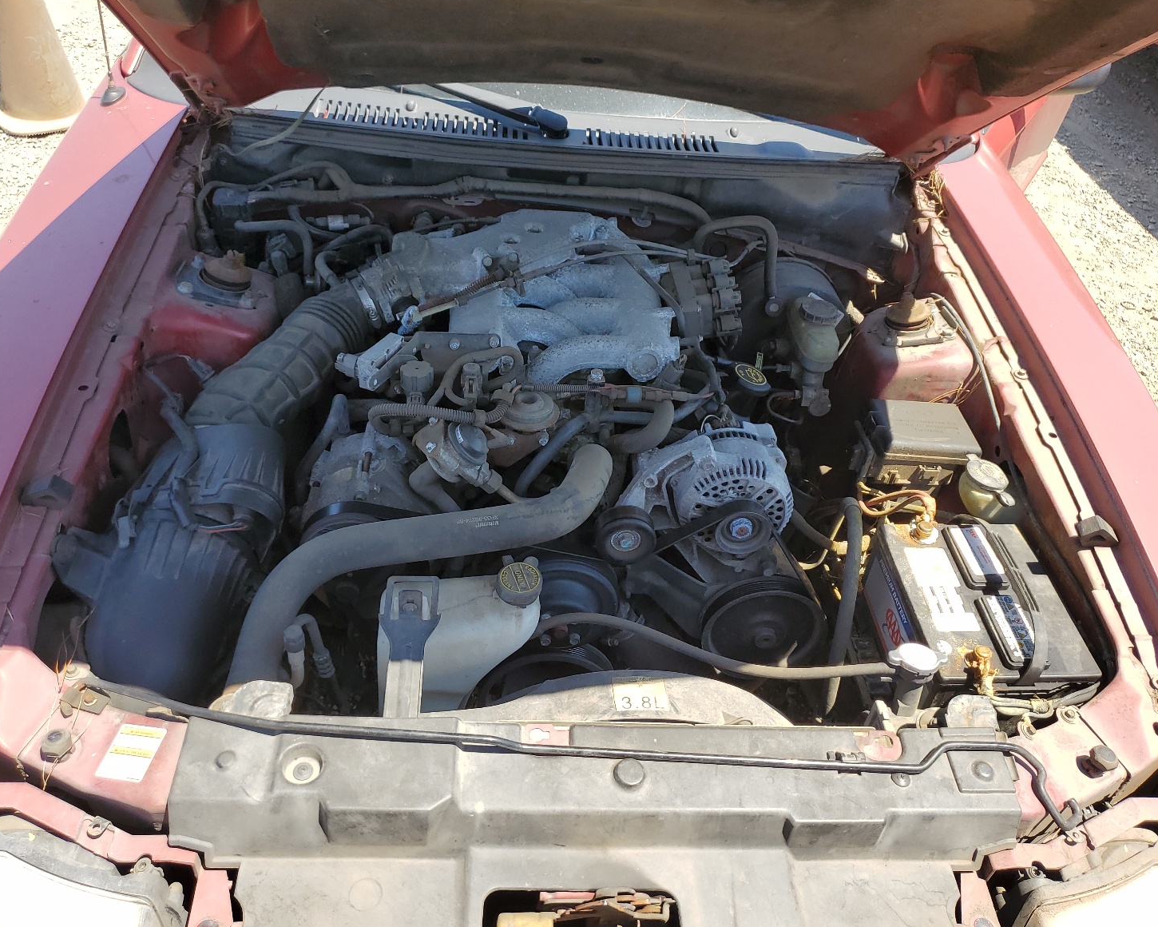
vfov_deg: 51.5
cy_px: 458
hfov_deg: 62.2
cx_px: 565
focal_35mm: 28
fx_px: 960
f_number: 1.5
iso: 50
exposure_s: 1/909
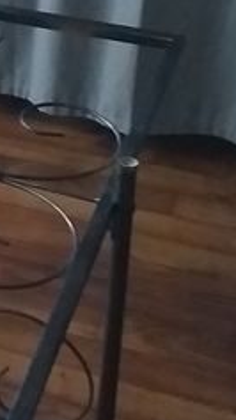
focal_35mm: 124
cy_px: 58
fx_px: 1382
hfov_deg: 9.4
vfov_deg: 17.1
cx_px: -163
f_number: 1.9
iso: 400
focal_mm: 3.6
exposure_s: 1/25
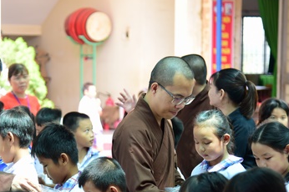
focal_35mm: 141
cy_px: 118
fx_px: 1131
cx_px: 70
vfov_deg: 9.7
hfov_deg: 14.5
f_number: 4
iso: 320
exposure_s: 1/200
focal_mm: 75
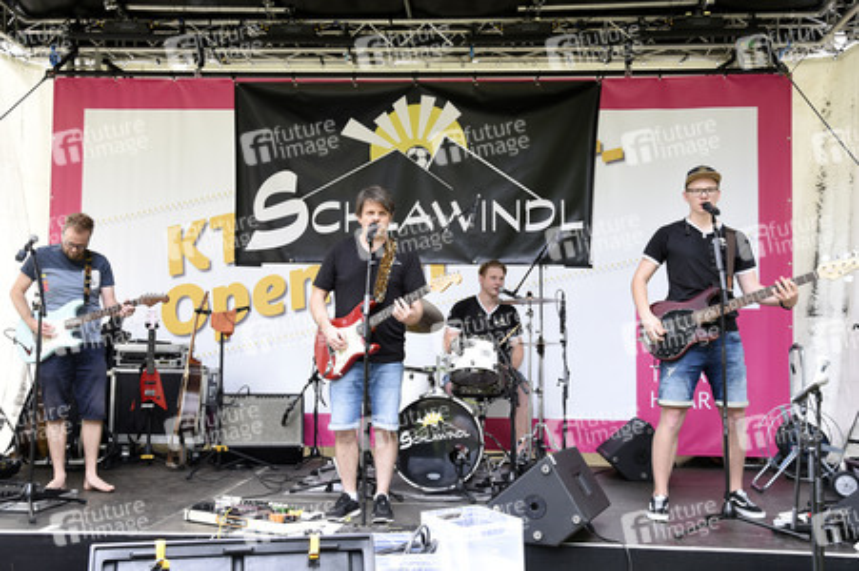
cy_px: 286
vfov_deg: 35.0
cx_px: 430
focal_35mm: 38
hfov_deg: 50.7
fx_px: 906
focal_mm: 38
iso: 640
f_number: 6.3
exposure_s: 1/80
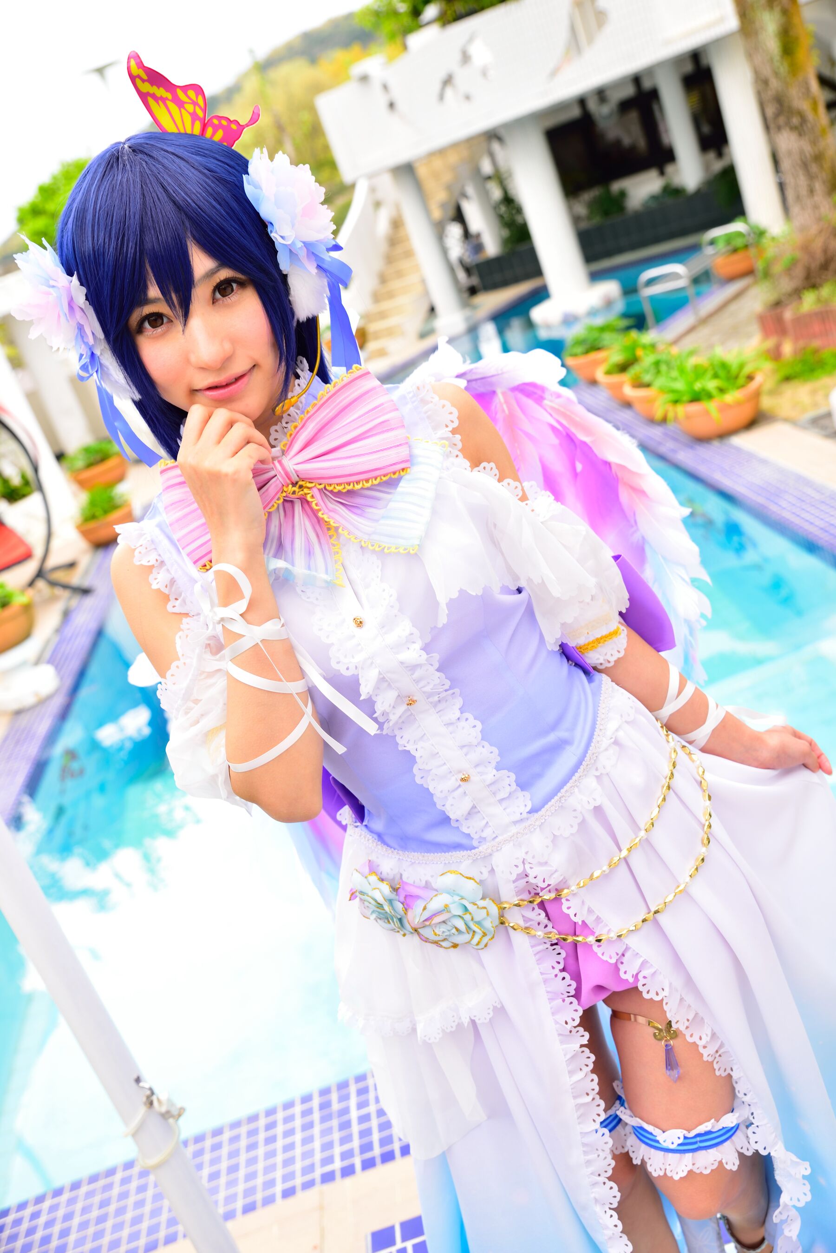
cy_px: 626
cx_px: 418
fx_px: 1218
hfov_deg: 37.9
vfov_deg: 54.4
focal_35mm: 35
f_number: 5
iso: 320
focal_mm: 35
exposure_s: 1/125
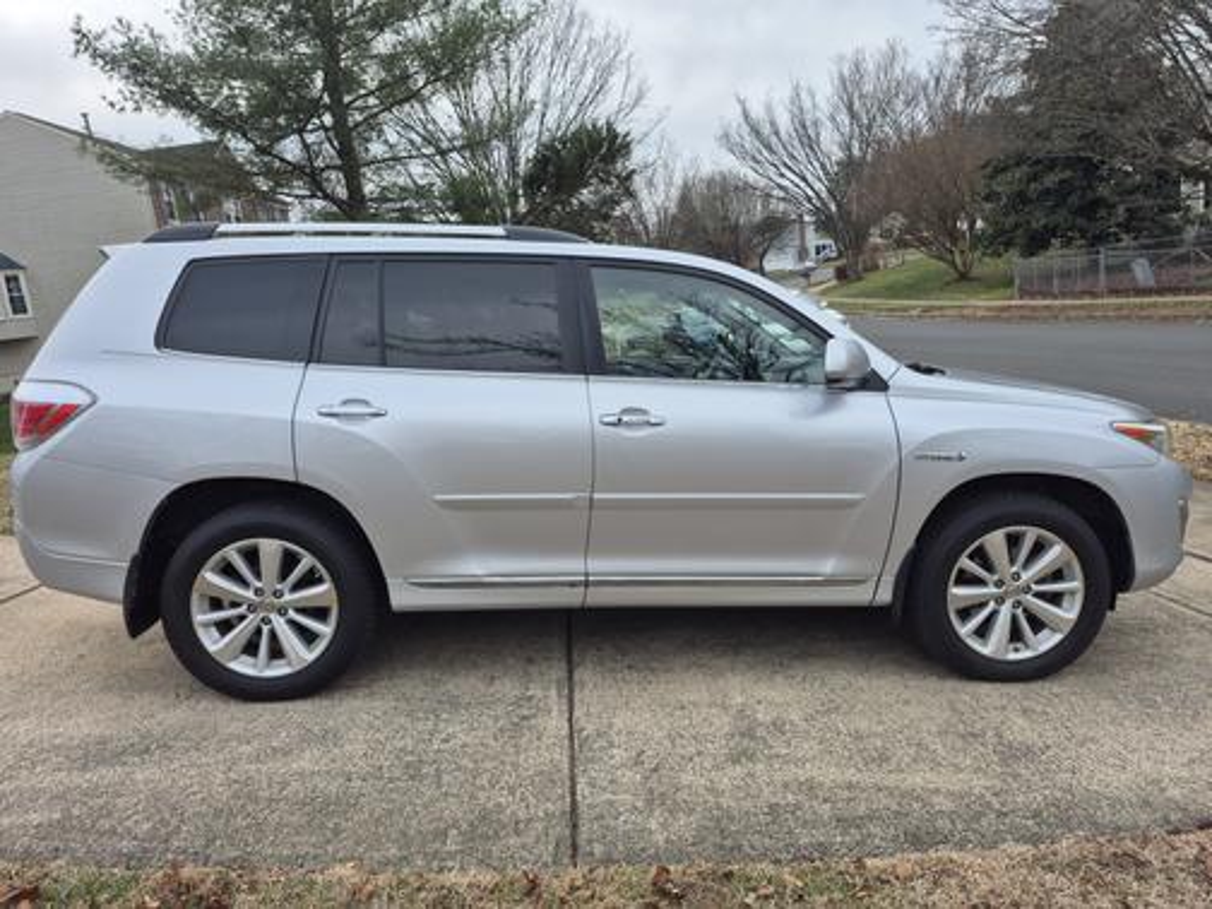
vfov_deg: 58.9
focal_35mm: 23
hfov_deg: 73.9
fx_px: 805
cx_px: 606
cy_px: 454
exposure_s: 1/742
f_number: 1.8
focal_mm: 5.4
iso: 25
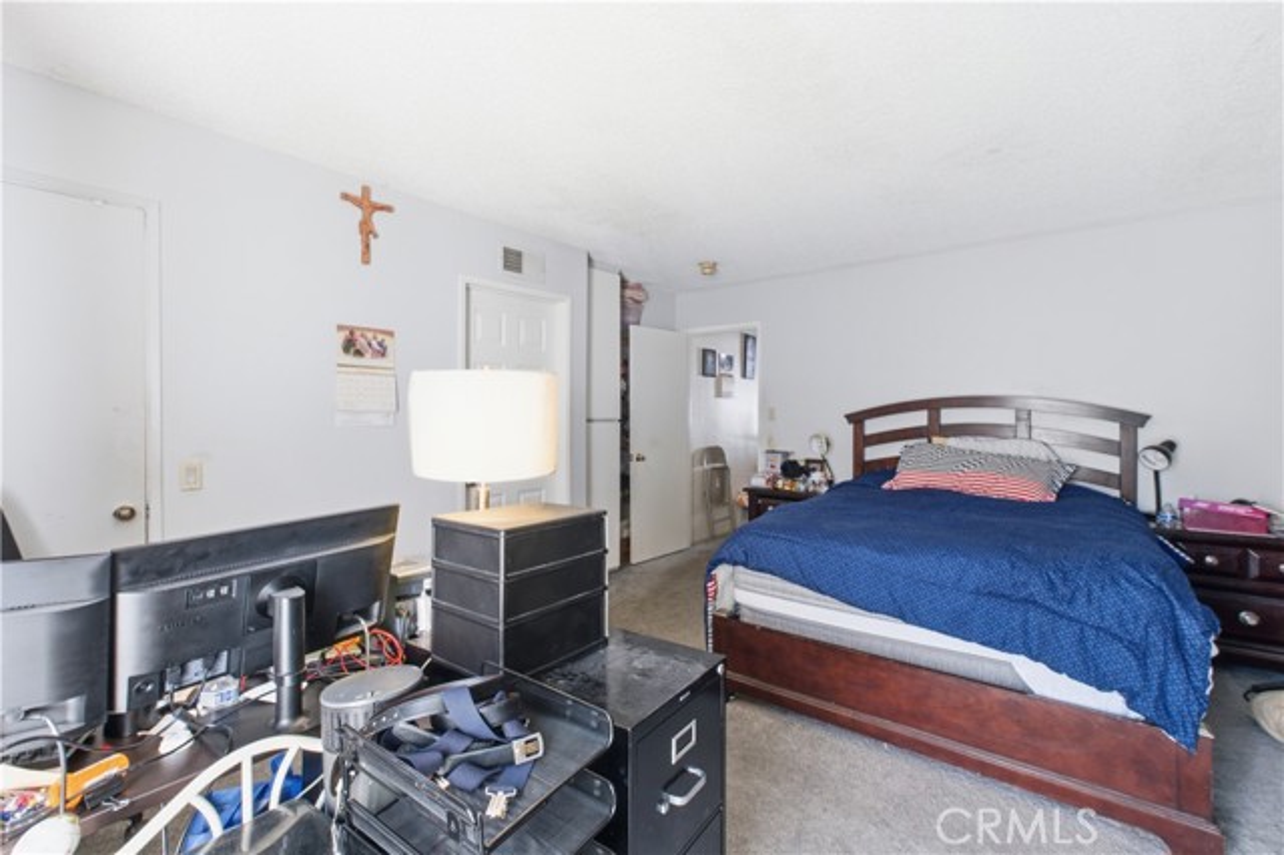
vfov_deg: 77.3
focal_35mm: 15
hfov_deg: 100.4
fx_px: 535
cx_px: 642
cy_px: 428
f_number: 9
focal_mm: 10
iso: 800
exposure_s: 1/13
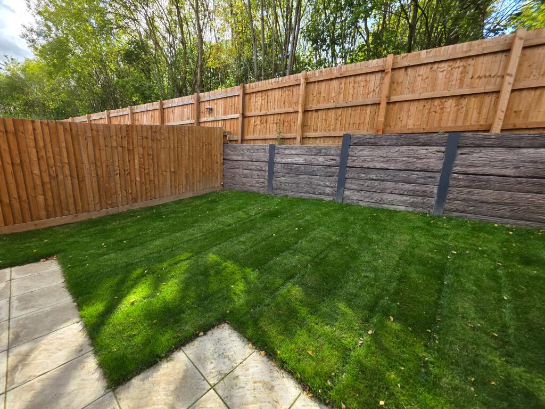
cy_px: 204
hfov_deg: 106.2
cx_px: 272
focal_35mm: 13
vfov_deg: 89.9
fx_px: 205
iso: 40
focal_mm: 2.2
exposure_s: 1/329
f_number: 1.9
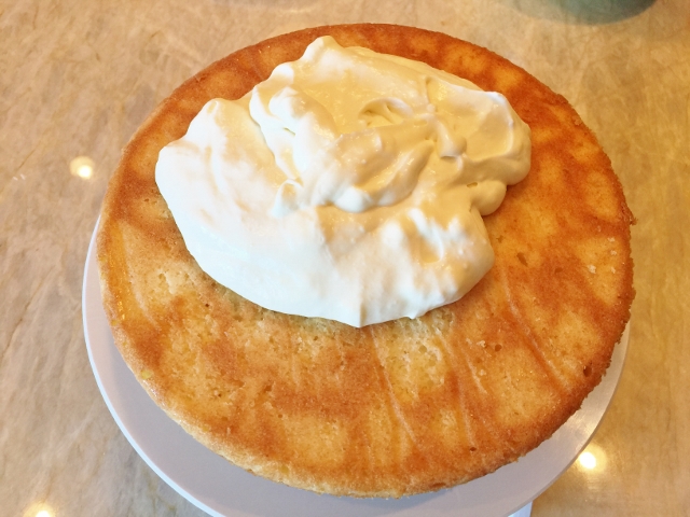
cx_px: 345
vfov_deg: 48.2
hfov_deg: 61.7
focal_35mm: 29
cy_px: 258
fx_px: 578
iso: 32
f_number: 2.2
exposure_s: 1/40
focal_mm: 4.15
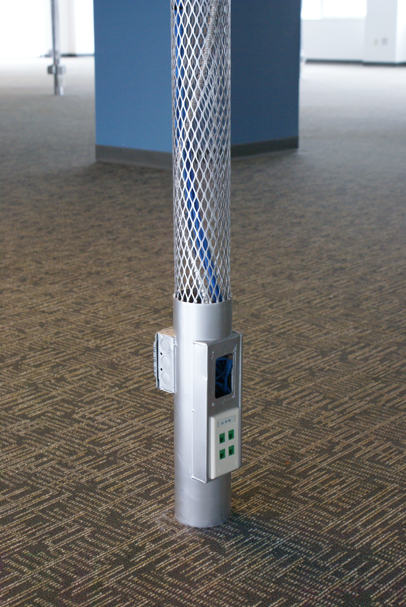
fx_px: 1012
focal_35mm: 60
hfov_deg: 22.7
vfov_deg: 33.4
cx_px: 203
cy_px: 304
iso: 400
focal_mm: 40
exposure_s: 1/20
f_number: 5.6
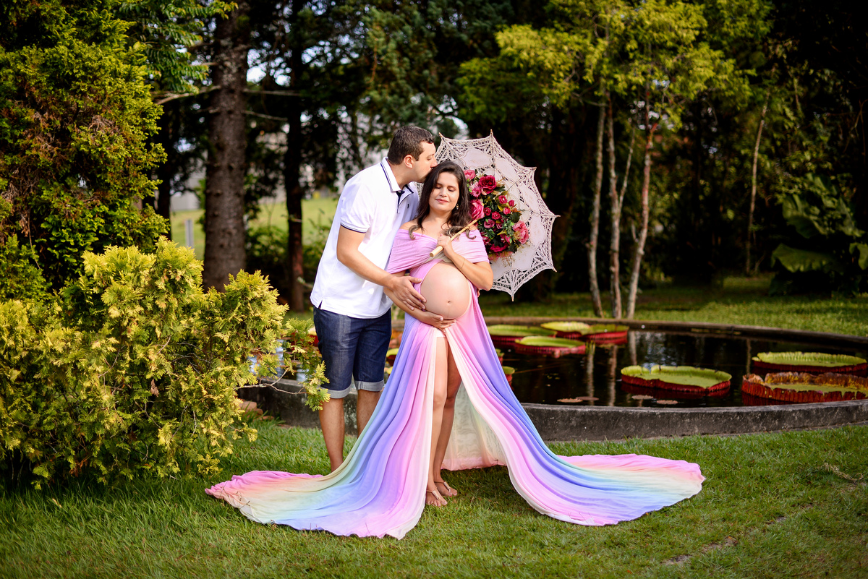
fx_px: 1206
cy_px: 290
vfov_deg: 27.0
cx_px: 434
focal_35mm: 50
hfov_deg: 39.6
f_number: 2
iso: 100
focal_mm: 50
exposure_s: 1/800
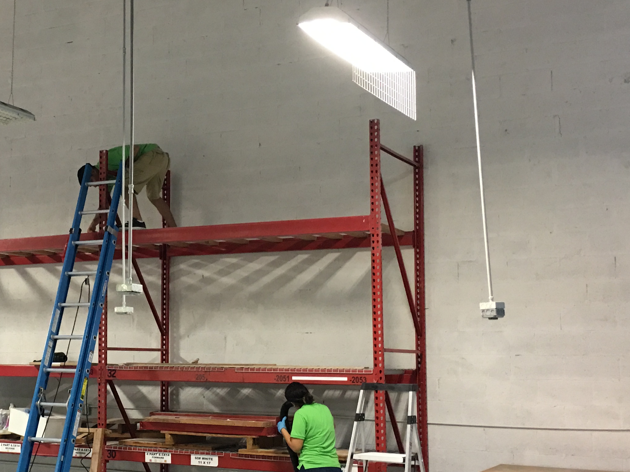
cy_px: 266
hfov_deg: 32.7
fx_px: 1038
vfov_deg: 25.6
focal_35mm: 57
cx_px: 110
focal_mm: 4.15
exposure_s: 1/15
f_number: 2.2
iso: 64
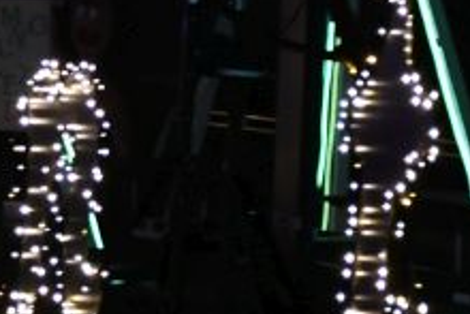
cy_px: -81
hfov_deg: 4.5
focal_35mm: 438
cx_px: -1040
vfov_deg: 3.1
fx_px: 5722
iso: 2000
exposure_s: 1/60
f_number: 4.5
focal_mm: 45
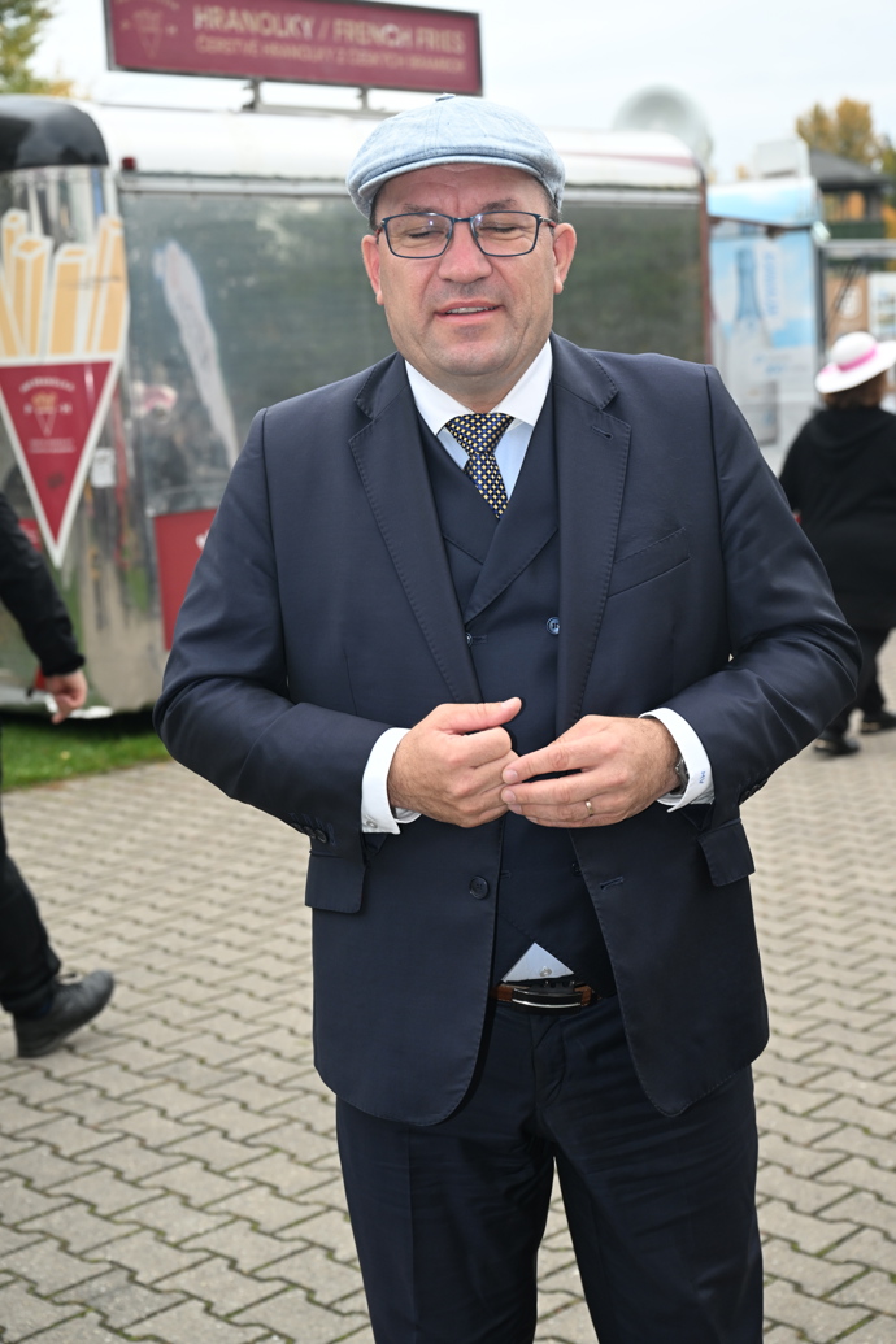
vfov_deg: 36.9
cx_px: 448
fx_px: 2016
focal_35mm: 54
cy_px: 672
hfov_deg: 25.1
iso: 400
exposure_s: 1/250
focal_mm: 54
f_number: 5
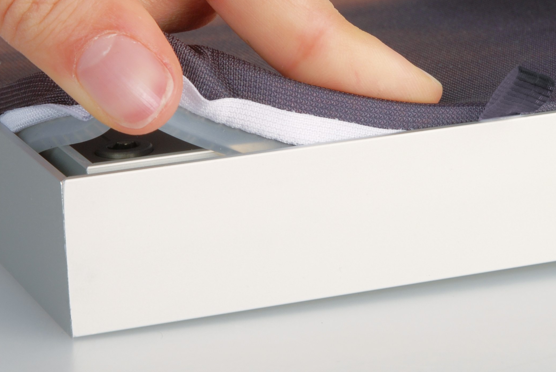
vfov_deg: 7.1
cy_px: 88
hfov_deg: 10.5
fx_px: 3015
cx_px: 223
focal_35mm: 195
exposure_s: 1/60
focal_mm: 70
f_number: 16
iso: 100
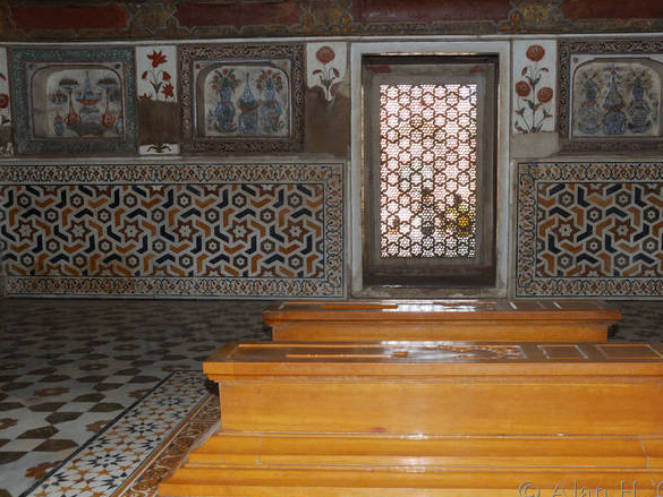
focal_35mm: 38
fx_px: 728
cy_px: 254
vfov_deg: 37.7
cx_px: 386
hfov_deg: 48.8
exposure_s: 1/10
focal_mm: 22
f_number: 7.1
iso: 100
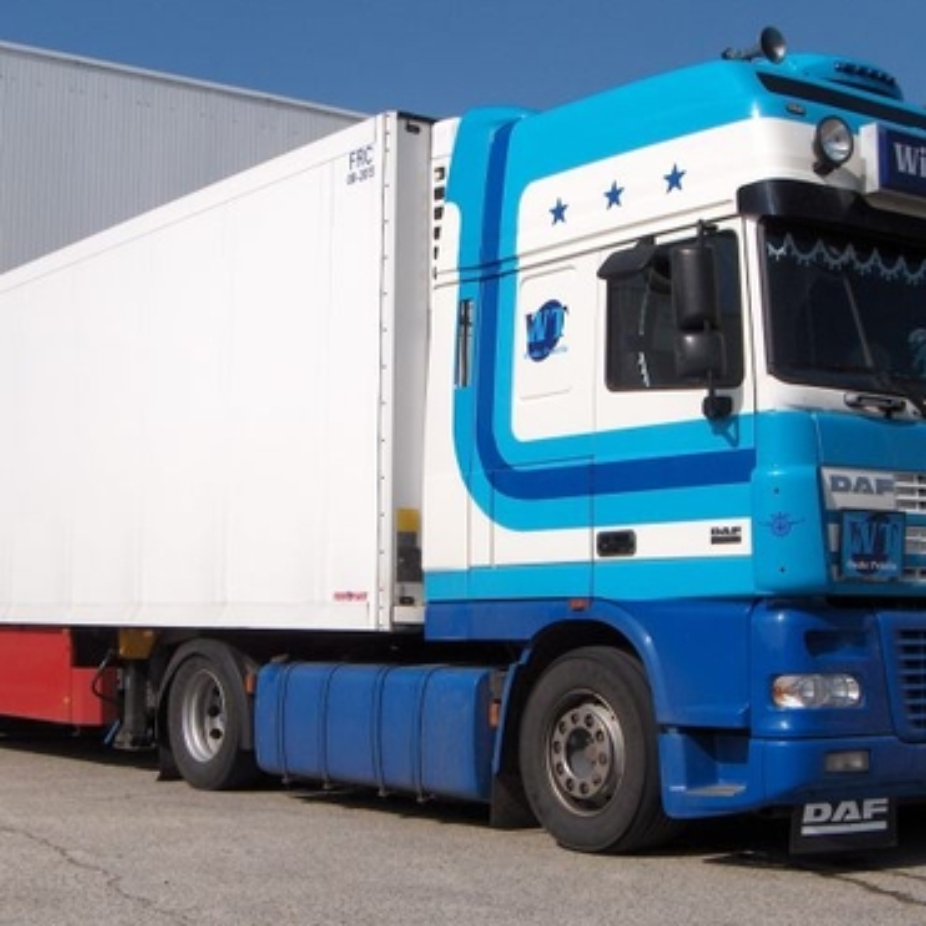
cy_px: 447
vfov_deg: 27.3
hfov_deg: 27.3
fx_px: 1907
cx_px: 449
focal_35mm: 63
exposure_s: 1/1389
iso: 50
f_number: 5
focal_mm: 9
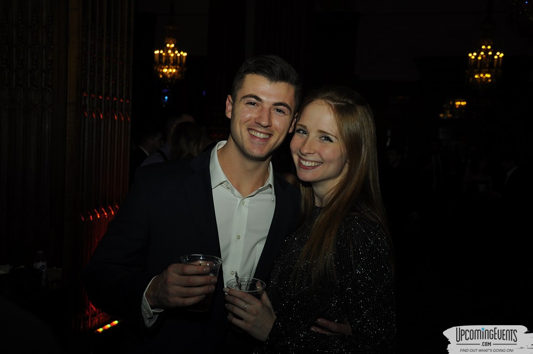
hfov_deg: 43.7
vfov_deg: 29.8
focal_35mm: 45
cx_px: 266
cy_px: 177
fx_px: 665
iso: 400
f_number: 5.6
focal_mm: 30
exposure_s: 1/60
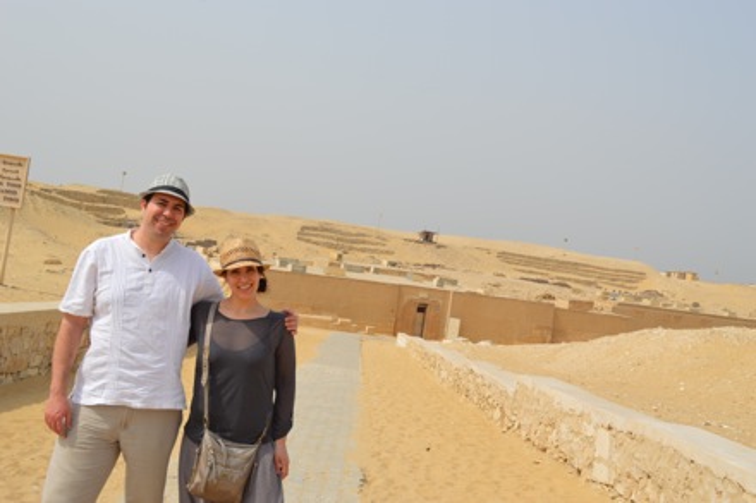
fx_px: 819
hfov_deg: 49.6
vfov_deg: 34.2
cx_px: 378
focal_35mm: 39
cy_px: 252
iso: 100
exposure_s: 1/320
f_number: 9
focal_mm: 26
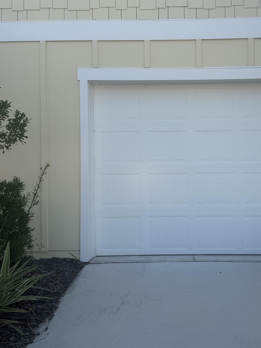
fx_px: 362
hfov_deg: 38.9
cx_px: 186
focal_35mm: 36
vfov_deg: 51.1
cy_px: 142
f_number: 1.78
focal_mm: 6.76
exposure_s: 1/1361
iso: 80
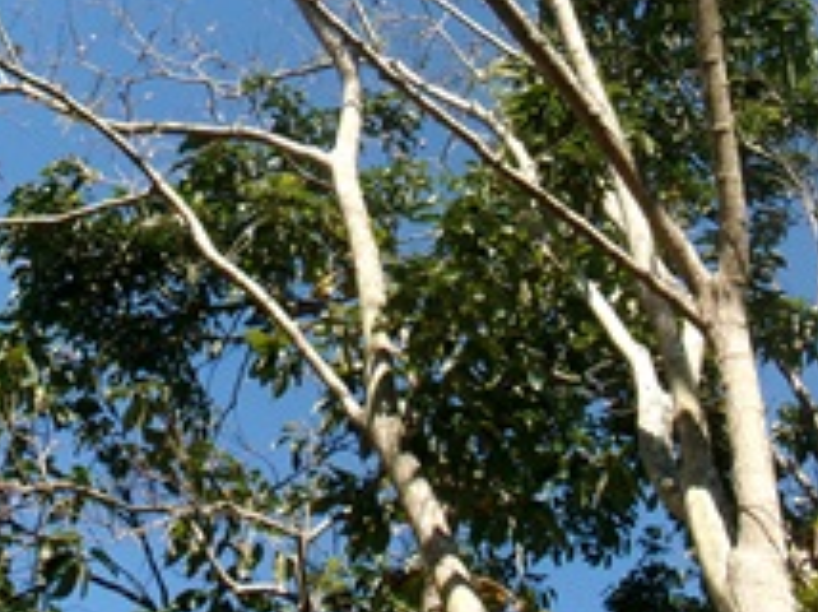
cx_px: 226
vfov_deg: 19.7
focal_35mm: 72
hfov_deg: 26.8
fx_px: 1700
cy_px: -23
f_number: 10.8
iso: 100
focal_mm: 5.1
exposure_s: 1/70
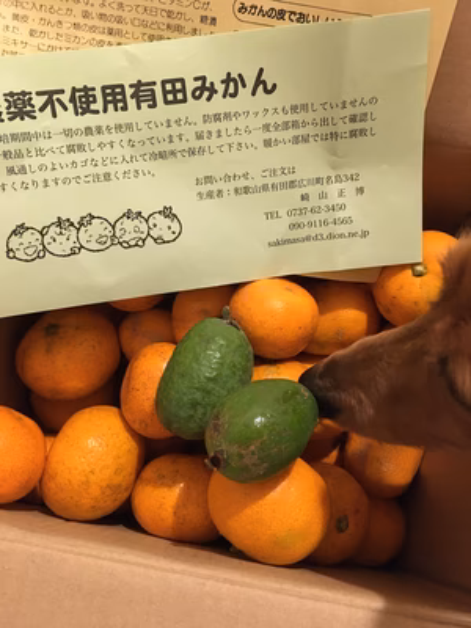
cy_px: 314
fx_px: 526
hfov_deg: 48.2
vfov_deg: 61.7
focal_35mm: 29
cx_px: 236
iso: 250
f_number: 2.2
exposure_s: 1/15
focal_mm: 4.15
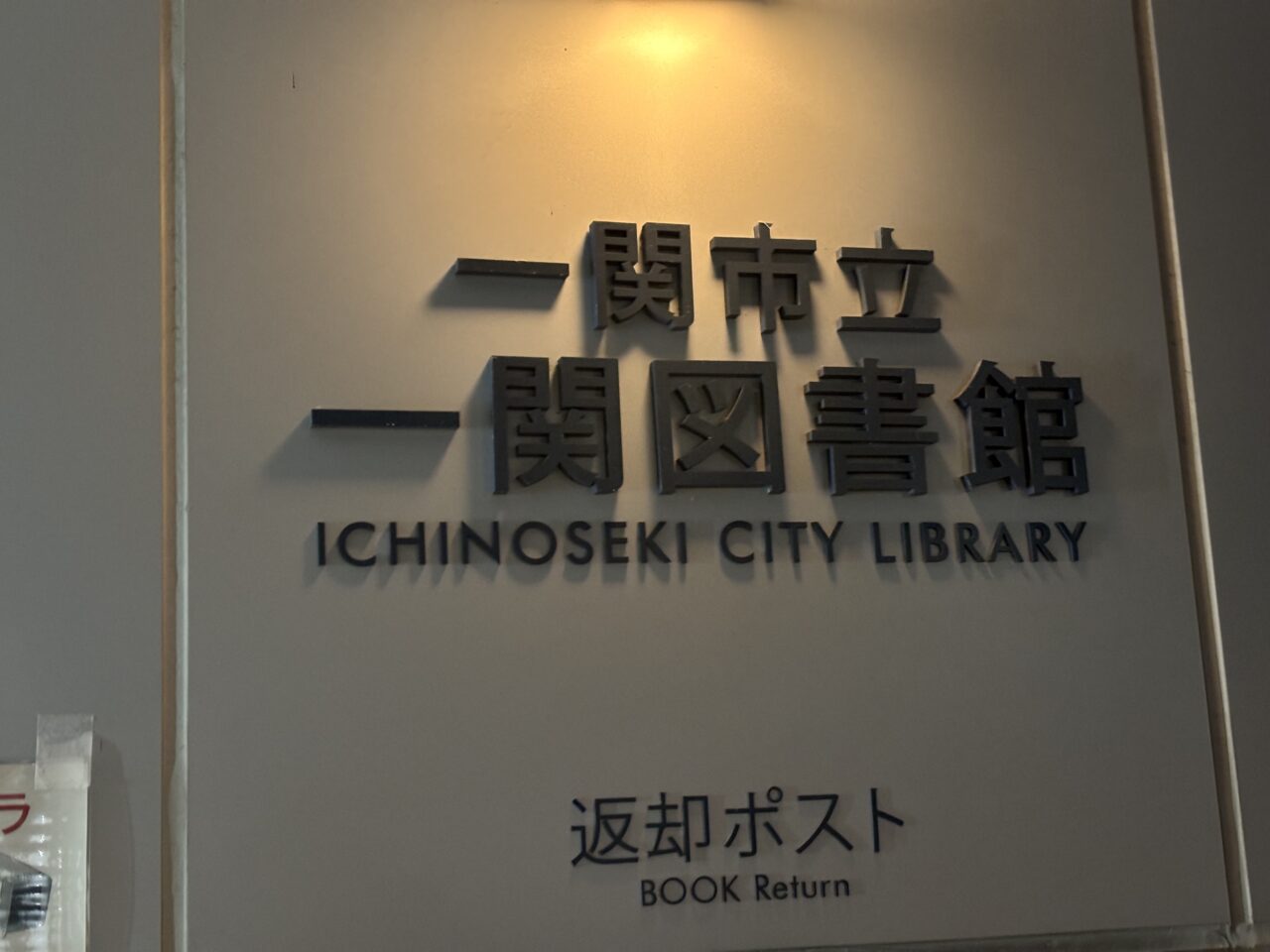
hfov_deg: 36.8
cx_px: 635
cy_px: 476
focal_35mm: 52
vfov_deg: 28.0
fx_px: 1908
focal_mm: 5.96
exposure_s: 1/20
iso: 400
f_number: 1.6
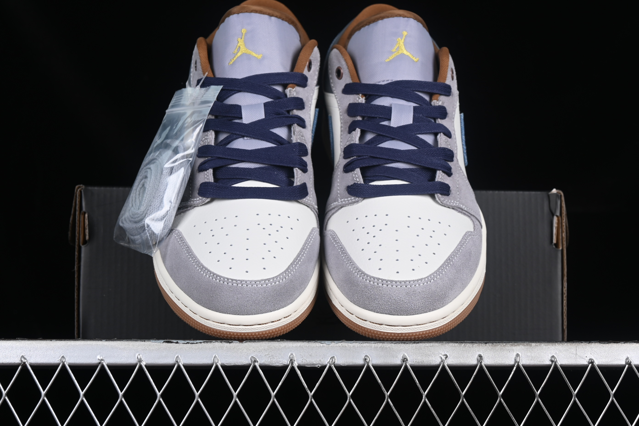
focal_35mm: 75
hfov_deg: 27.0
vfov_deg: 18.2
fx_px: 1331
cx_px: 320
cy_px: 213
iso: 160
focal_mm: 50
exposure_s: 1/80
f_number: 8
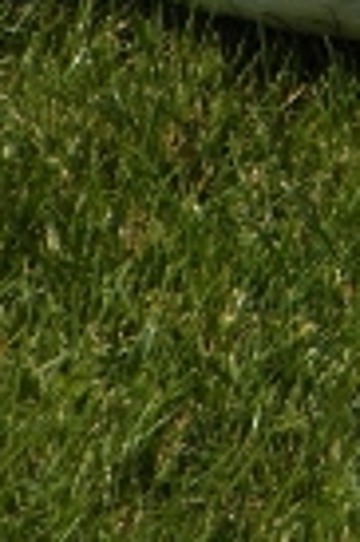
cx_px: 973
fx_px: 35231
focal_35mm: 2343
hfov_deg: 0.6
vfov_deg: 0.9
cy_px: -297
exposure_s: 1/500
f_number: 5.9
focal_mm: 86.1
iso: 100
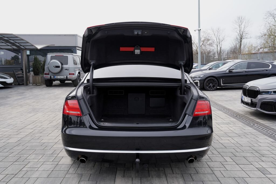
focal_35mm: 34
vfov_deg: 38.9
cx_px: 138
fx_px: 261
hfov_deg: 55.8
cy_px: 92
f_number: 5.6
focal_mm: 34
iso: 100
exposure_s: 1/160
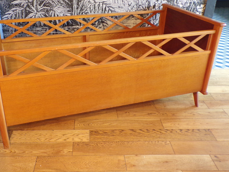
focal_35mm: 38
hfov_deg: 48.8
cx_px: 98
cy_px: 74
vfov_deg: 37.7
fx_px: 251
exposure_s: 1/17
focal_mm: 5.8
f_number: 3.2
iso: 386
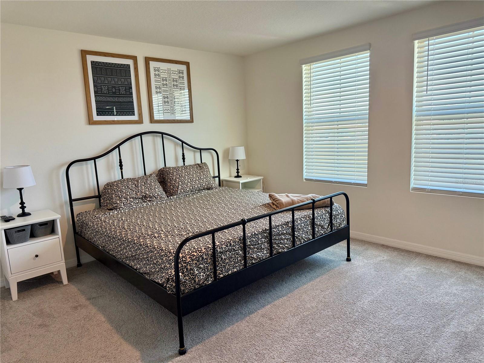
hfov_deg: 71.6
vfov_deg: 56.8
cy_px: 182
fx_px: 336
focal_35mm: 24
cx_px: 242
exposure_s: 1/120
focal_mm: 6.76
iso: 250
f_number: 1.78
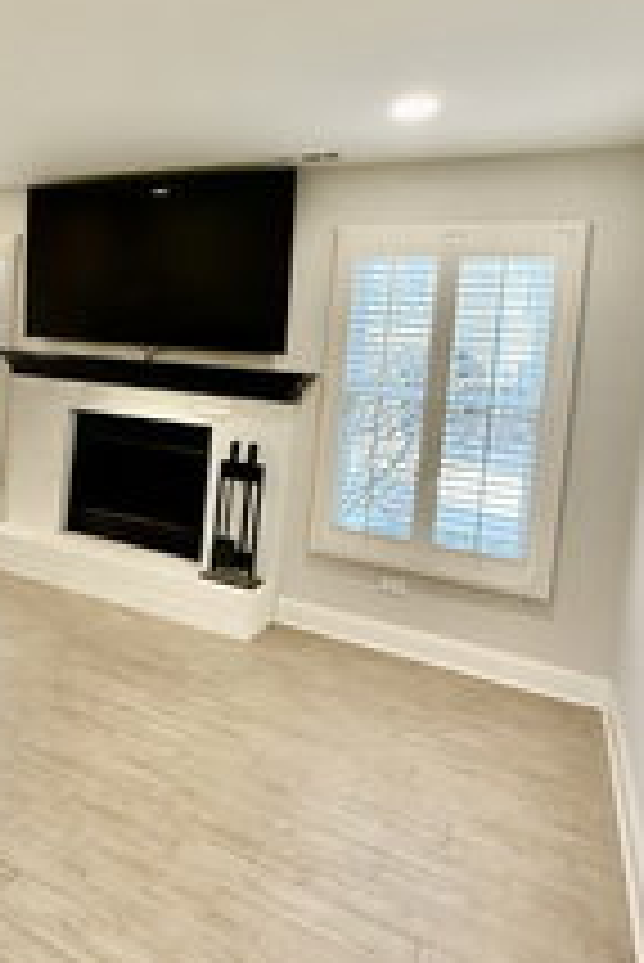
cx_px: 38
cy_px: 378
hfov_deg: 40.8
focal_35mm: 29
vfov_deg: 63.0
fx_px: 777
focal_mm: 2.22
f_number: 2.2
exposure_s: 1/120
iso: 160
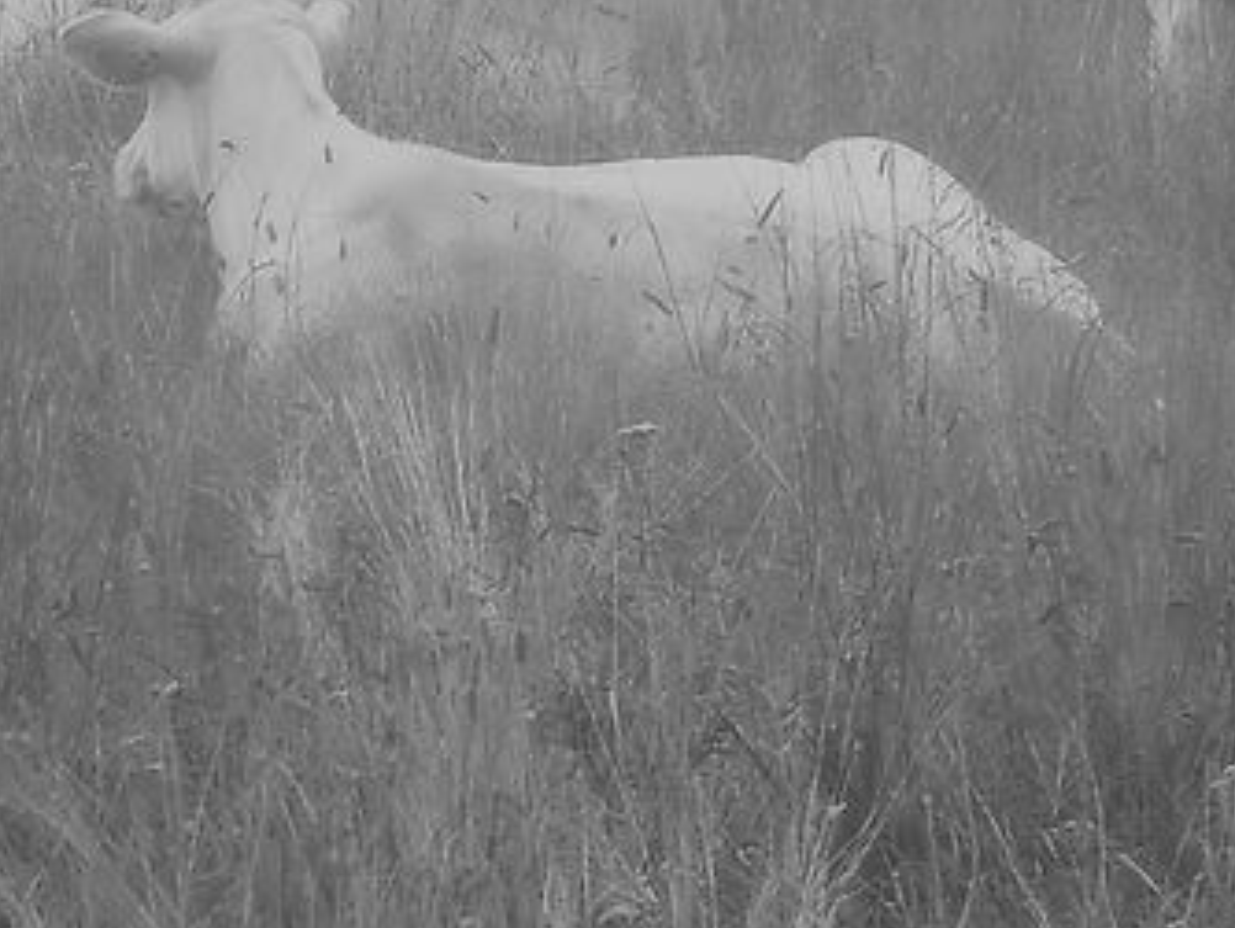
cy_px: -133
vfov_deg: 2.2
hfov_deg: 2.9
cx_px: -1586
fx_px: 24171
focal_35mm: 677
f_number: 8
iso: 200
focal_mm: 65.2
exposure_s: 1/150
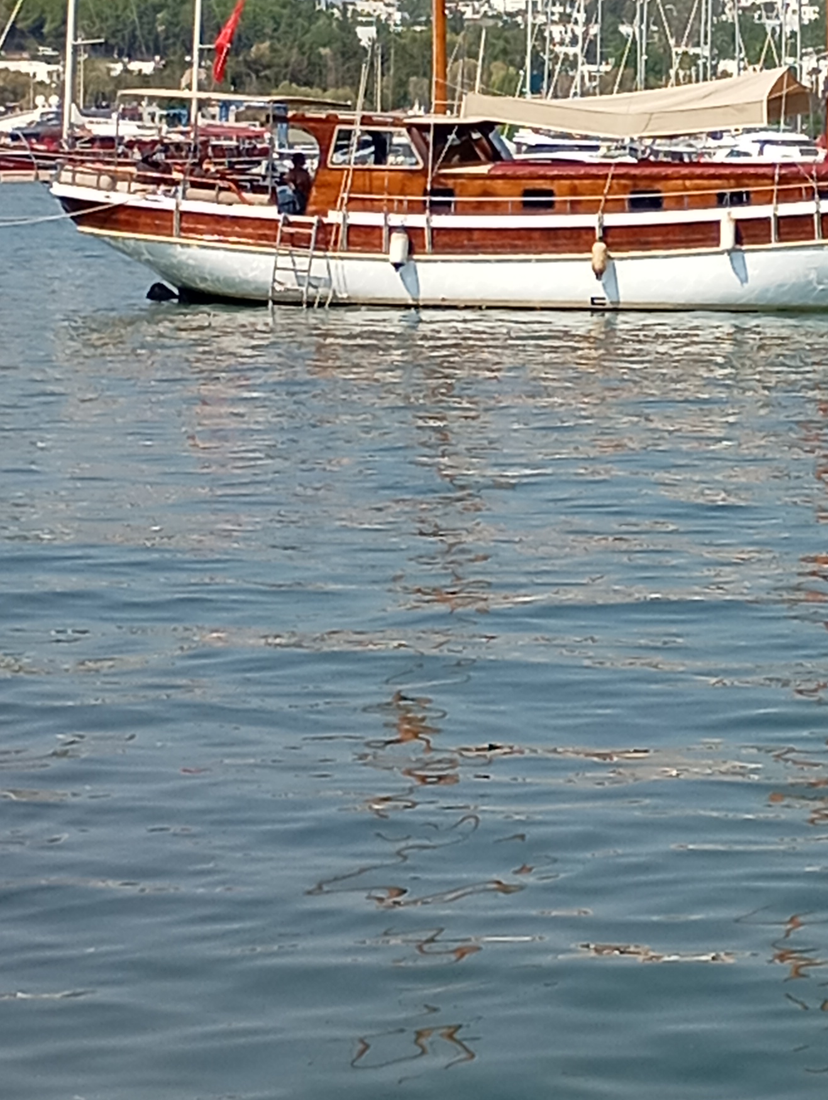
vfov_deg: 14.6
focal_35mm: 133
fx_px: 4231
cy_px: 22
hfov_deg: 11.1
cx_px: 684
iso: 106
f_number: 1.8
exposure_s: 1/704
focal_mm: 4.27
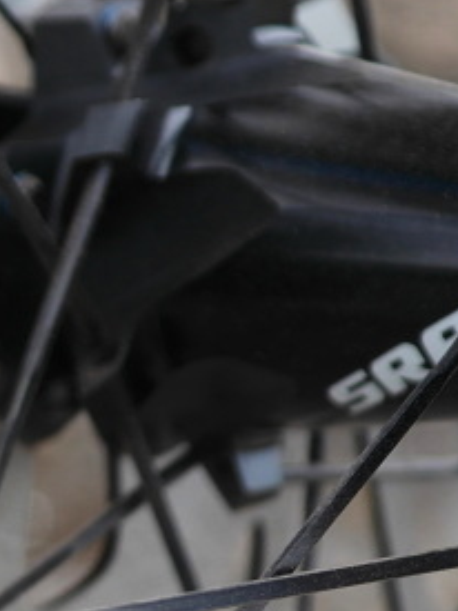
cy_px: 347
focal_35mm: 282
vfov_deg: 7.0
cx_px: -447
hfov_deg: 5.2
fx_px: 4979
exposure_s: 1/60
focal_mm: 55
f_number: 5.6
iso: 200
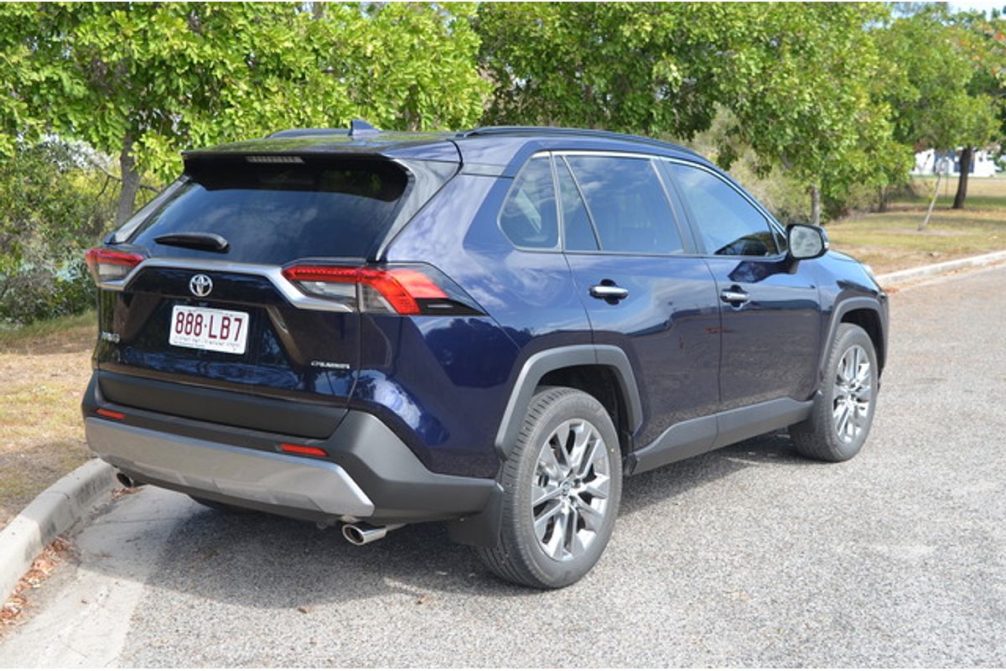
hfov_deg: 41.1
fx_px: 1341
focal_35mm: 48
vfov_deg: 28.1
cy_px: 336
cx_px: 503
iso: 200
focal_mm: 32
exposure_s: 1/200
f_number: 7.1
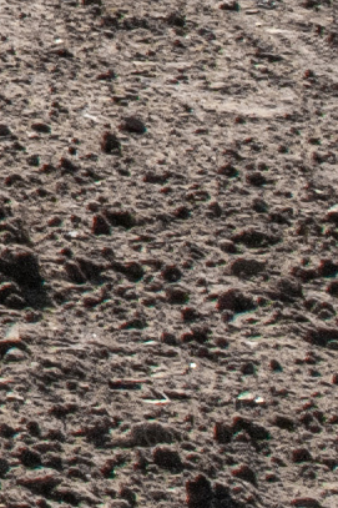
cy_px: -593
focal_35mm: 474
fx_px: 6681
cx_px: -1176
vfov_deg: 4.3
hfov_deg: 2.8
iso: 800
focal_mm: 30
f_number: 13
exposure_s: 1/800
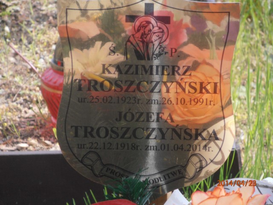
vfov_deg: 6.2
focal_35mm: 240
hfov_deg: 8.2
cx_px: 136
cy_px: 102
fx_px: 1893
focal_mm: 42.54
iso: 125
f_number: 5.7
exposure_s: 1/200
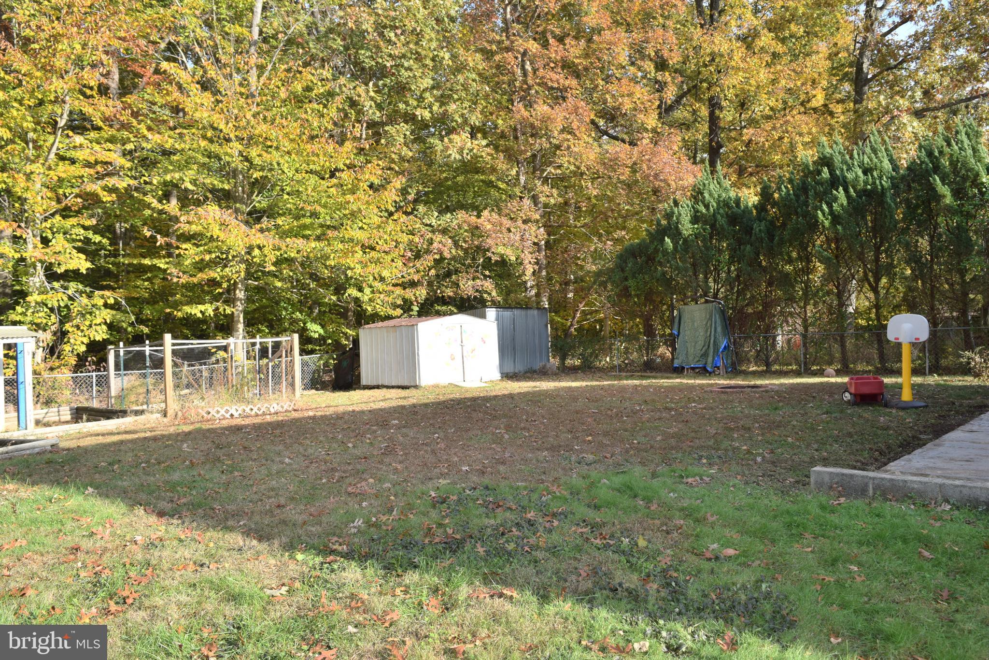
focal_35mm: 27
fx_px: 742
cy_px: 330
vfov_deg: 47.9
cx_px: 494
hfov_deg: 67.4
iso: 100
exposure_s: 1/200
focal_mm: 18
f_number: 7.1
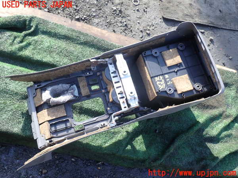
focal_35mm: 30
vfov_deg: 46.8
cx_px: 119
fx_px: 206
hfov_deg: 60.0
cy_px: 89
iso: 100
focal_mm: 5.4
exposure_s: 1/125
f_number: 3.2
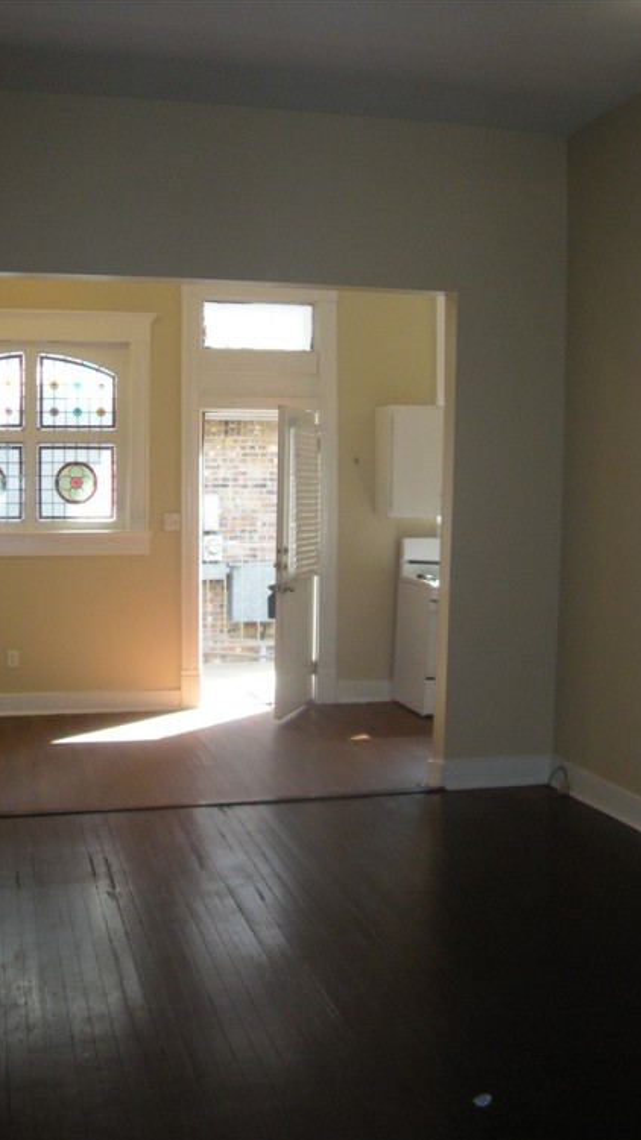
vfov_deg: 51.6
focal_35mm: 39
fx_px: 1179
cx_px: 314
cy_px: 580
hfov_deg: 30.4
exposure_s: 1/52.5
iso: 145
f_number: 3.8
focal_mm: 5.9
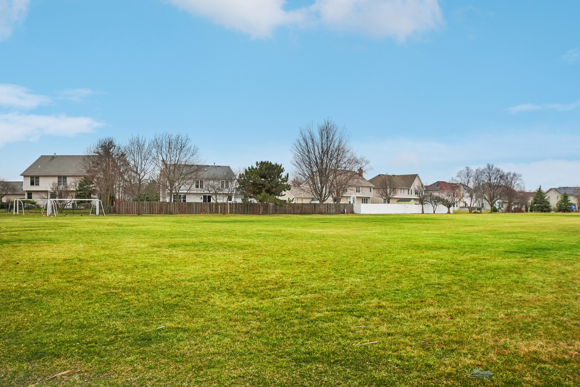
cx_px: 290
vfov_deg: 43.6
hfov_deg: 61.9
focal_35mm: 30
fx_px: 483
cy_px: 194
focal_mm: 20
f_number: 8
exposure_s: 1/800
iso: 500
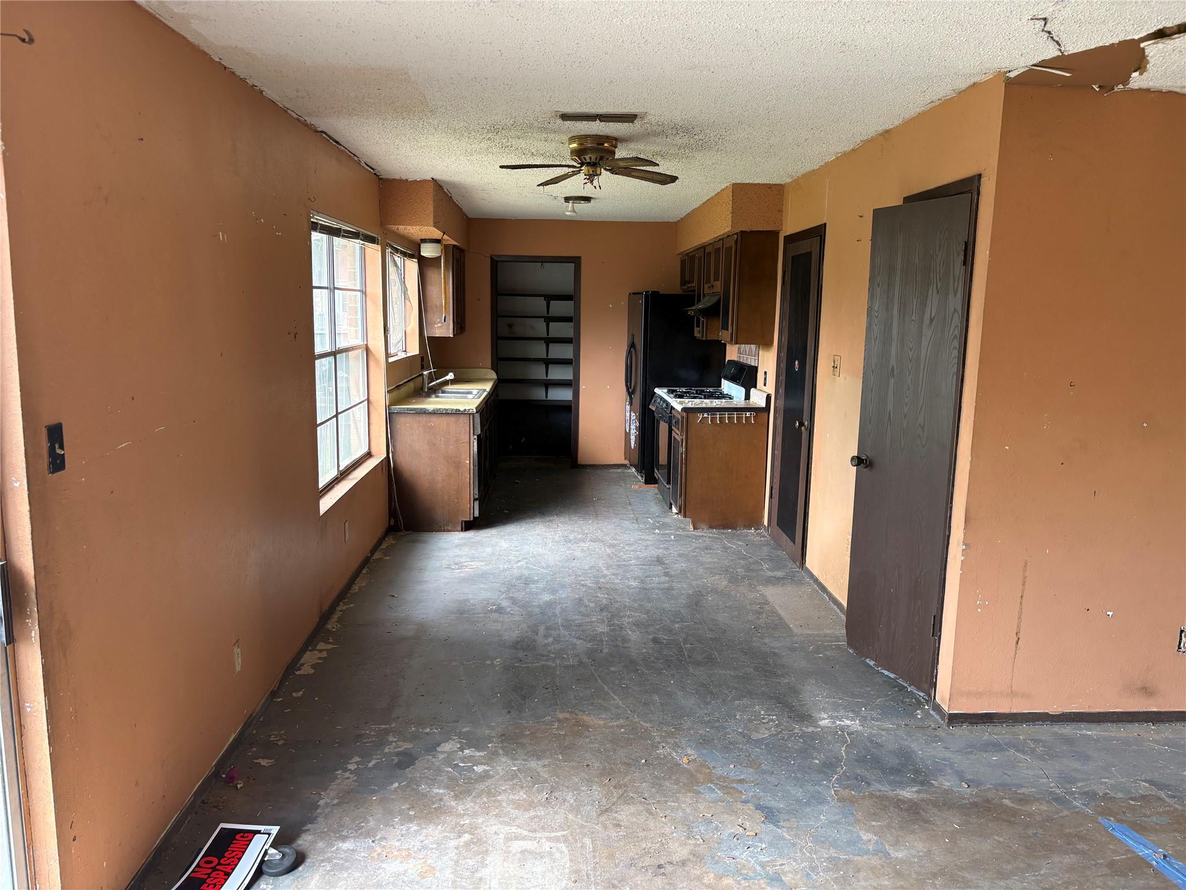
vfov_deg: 53.1
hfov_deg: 67.3
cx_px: 593
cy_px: 445
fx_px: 891
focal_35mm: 26
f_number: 1.6
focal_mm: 5.96
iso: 125
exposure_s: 1/121
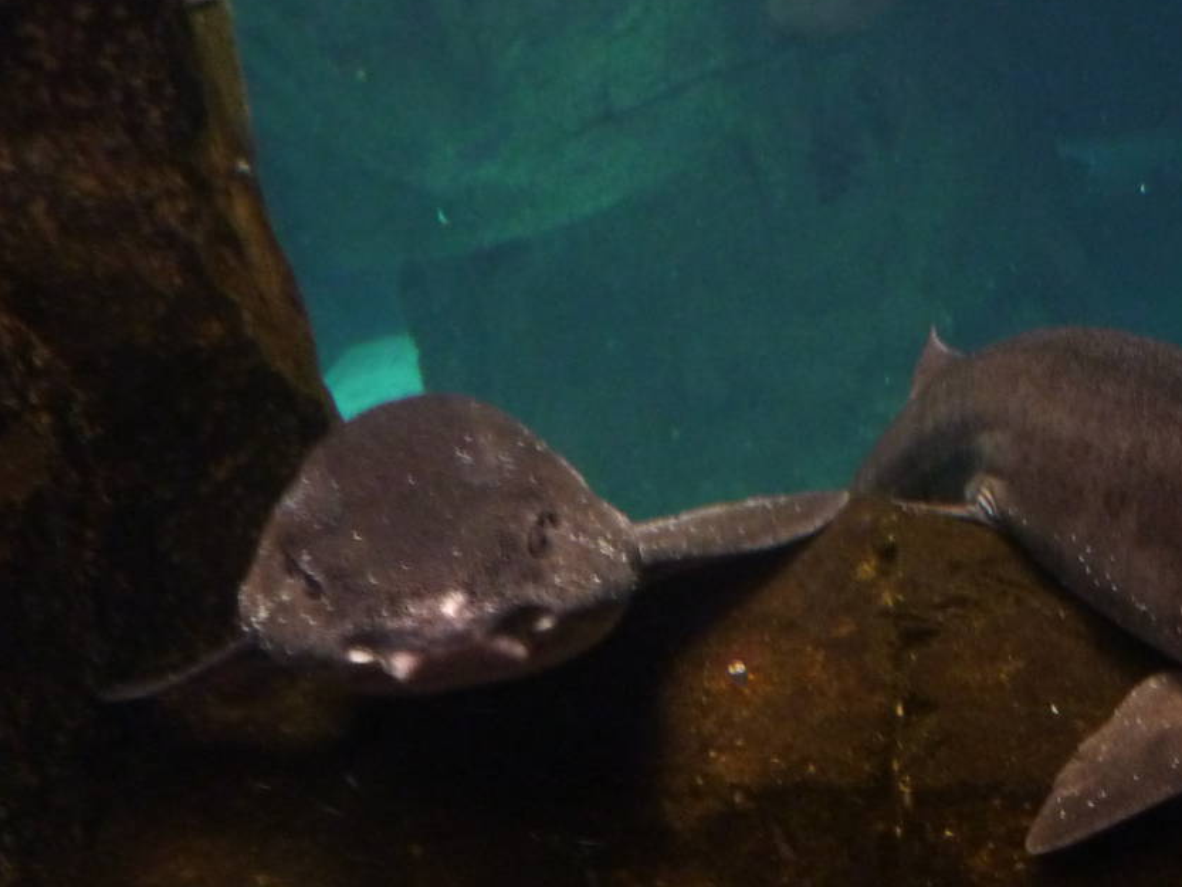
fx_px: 1639
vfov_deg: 30.2
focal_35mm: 48
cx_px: 1043
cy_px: 536
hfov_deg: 37.3
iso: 400
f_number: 3.3
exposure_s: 1/8
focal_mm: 4.1
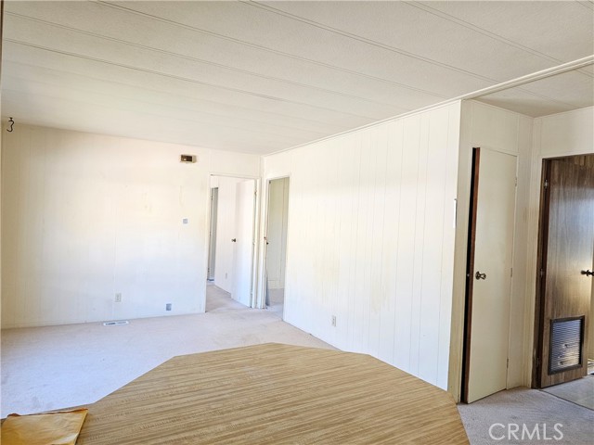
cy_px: 222
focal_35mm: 23
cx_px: 297
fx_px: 395
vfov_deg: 58.9
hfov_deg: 73.9
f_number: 1.7
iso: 500
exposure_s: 1/170
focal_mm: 6.3
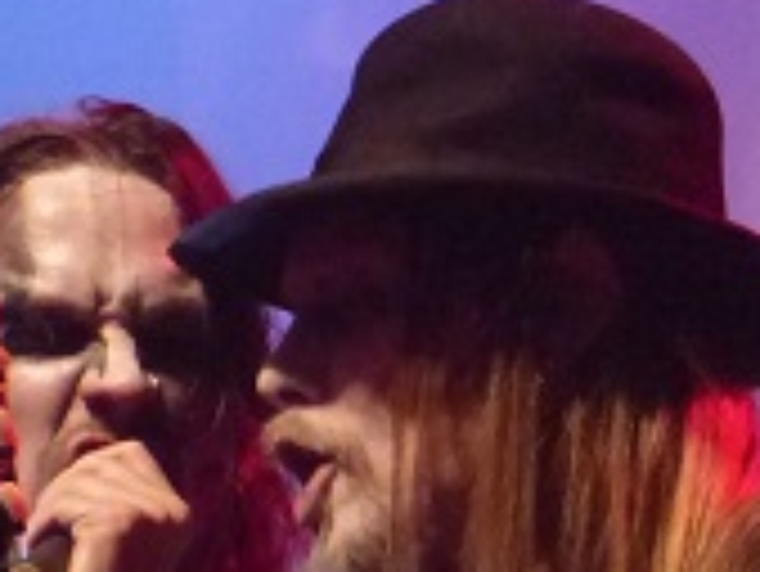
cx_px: 506
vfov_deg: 1.6
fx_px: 20938
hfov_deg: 2.1
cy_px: 428
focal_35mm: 953
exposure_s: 1/100
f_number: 2.8
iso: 1600
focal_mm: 45.7
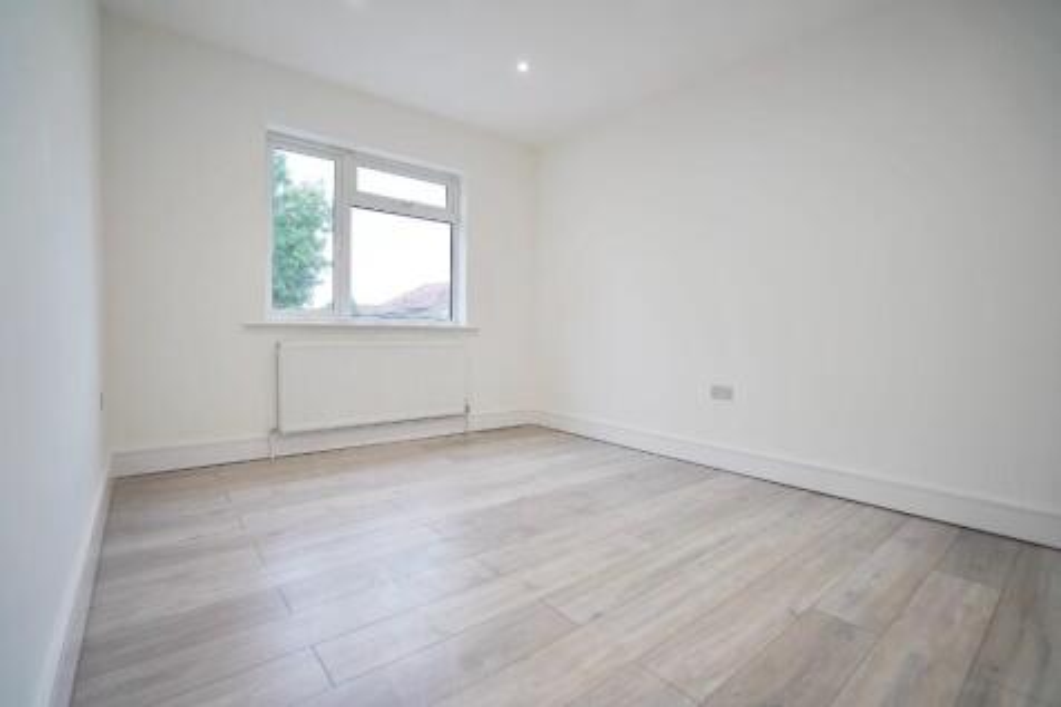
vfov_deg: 73.7
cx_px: 530
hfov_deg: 96.8
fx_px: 471
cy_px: 354
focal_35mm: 16
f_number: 4
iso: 320
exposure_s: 1/160
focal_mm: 16
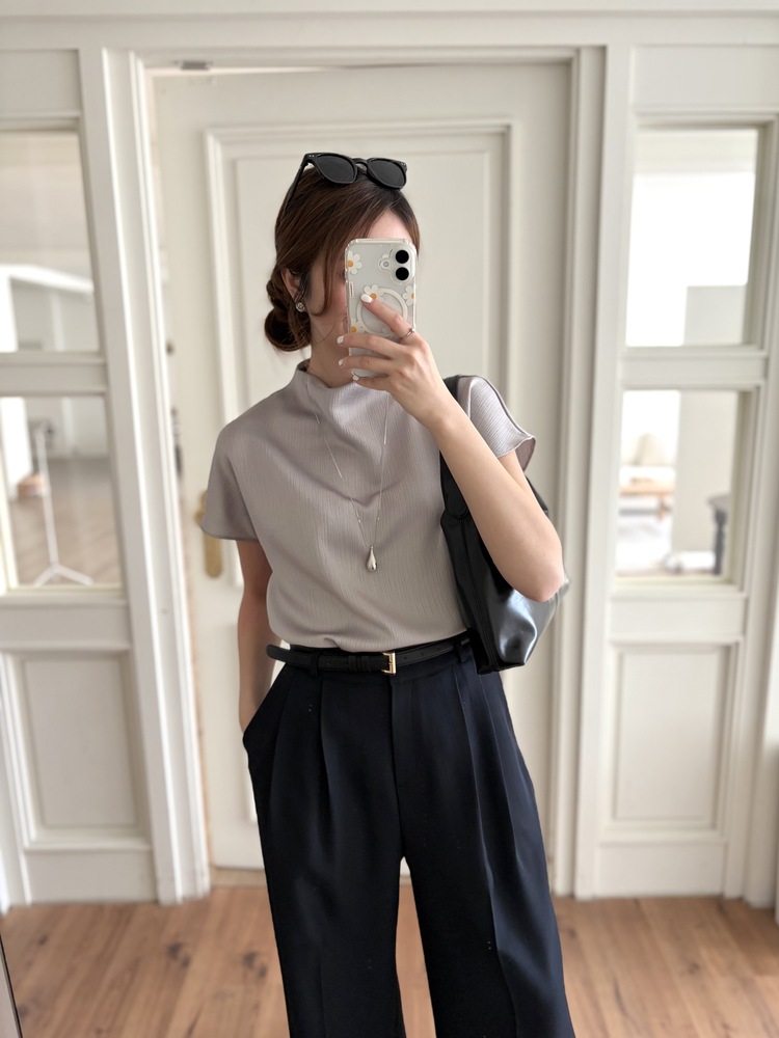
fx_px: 780
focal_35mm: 26
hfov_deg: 53.1
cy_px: 519
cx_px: 390
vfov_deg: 67.3
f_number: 1.6
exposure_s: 1/108
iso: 125
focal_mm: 5.96
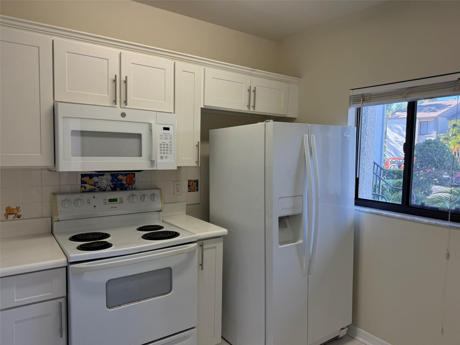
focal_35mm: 24
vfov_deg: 56.8
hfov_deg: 71.6
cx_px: 230
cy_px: 172
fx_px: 319
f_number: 1.78
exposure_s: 1/232
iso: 64
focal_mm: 6.76
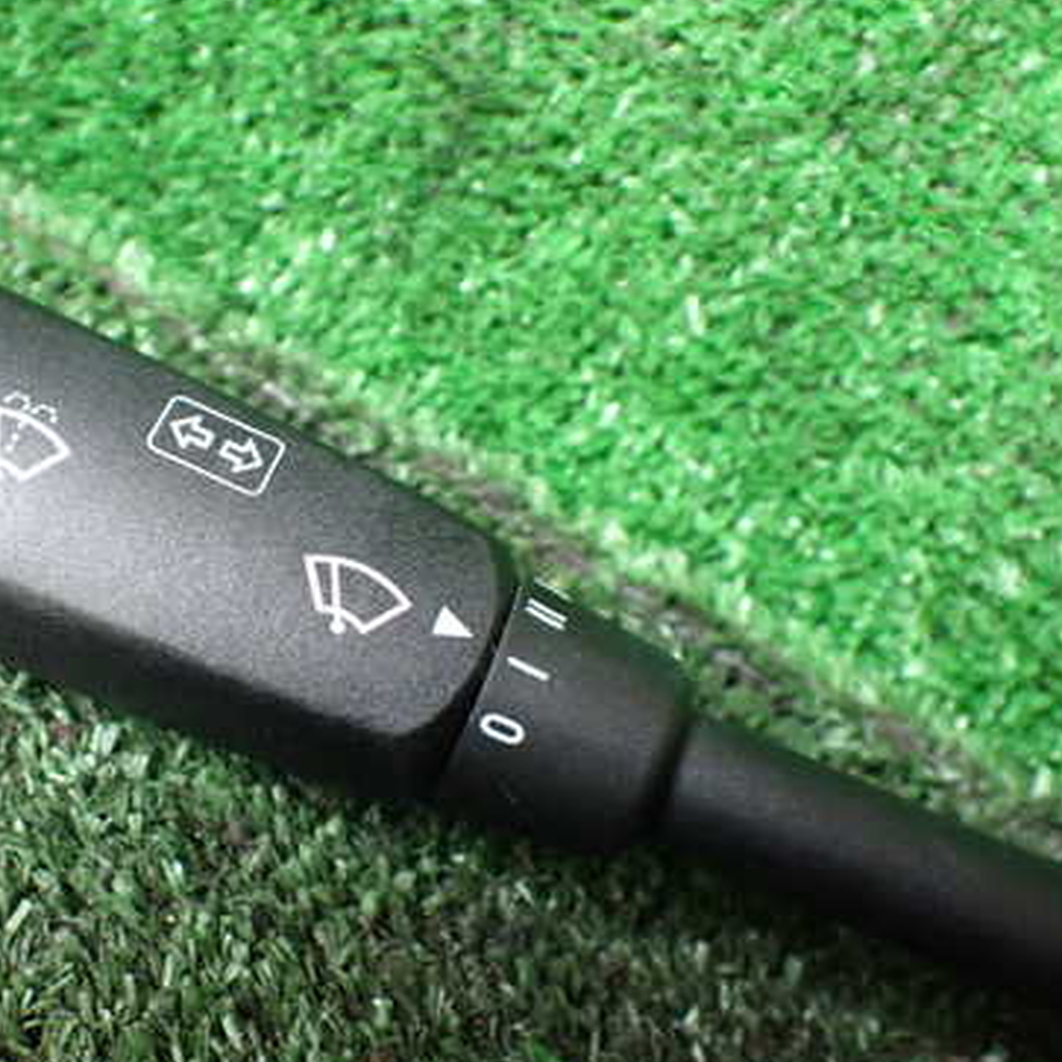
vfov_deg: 38.3
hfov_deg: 37.8
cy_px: 543
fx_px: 1527
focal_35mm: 44
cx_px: 334
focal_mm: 5.4
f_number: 2.3
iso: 800
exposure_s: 1/60
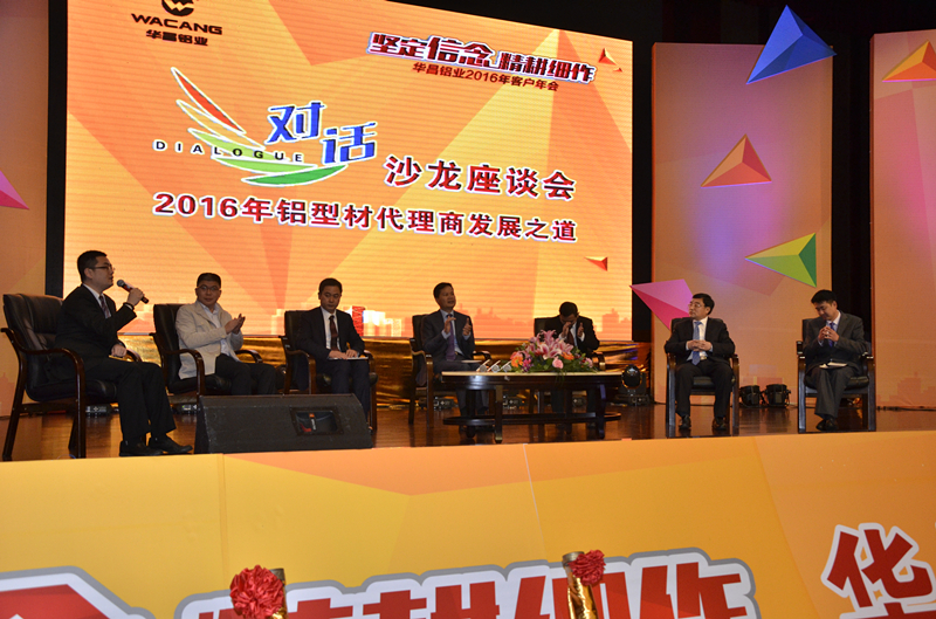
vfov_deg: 36.7
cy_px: 310
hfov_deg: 53.2
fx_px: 934
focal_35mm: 36
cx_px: 468
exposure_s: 1/160
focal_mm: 24
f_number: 5.6
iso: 900
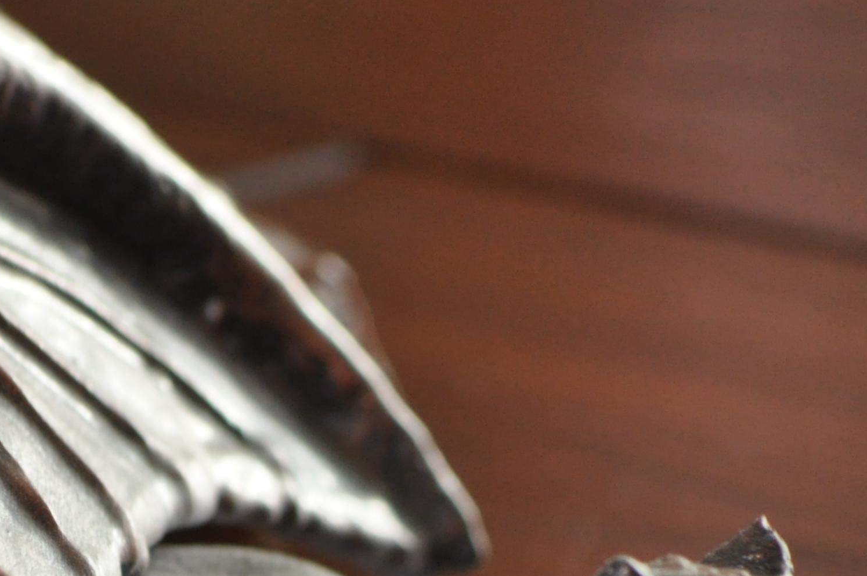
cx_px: 516
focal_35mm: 861
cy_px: 733
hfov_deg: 2.4
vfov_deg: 1.6
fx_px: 20709
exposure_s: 1/60
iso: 1000
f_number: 5.6
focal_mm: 200
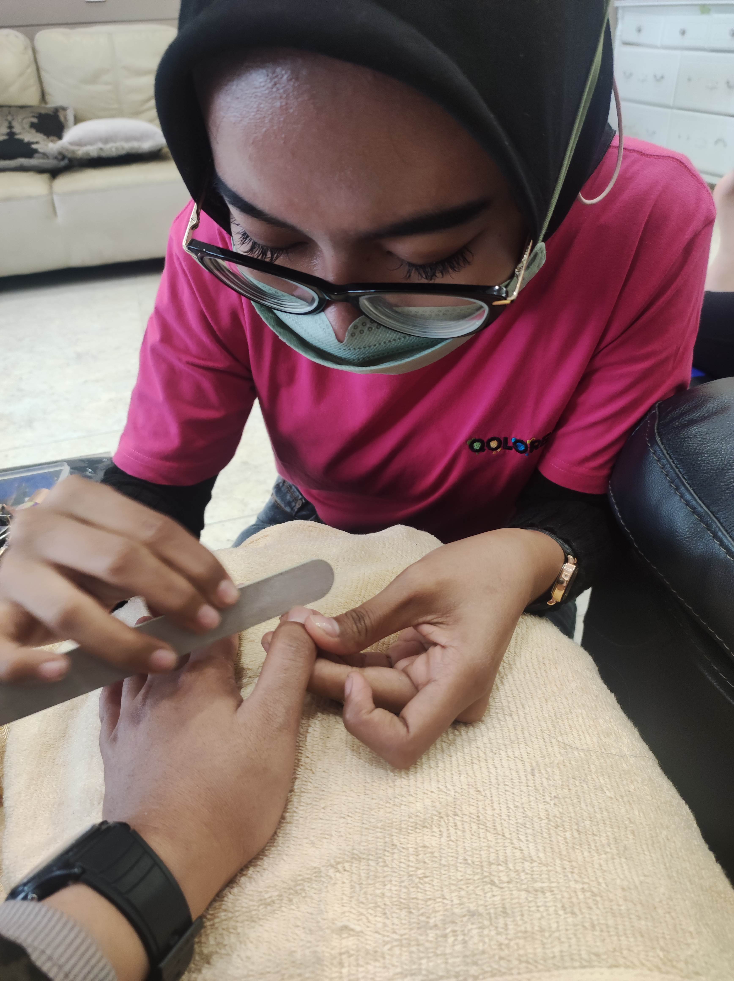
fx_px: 481
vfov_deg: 91.1
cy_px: 490
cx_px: 367
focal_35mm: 17
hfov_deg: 74.6
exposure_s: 1/50
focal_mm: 4.74
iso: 483
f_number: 1.79
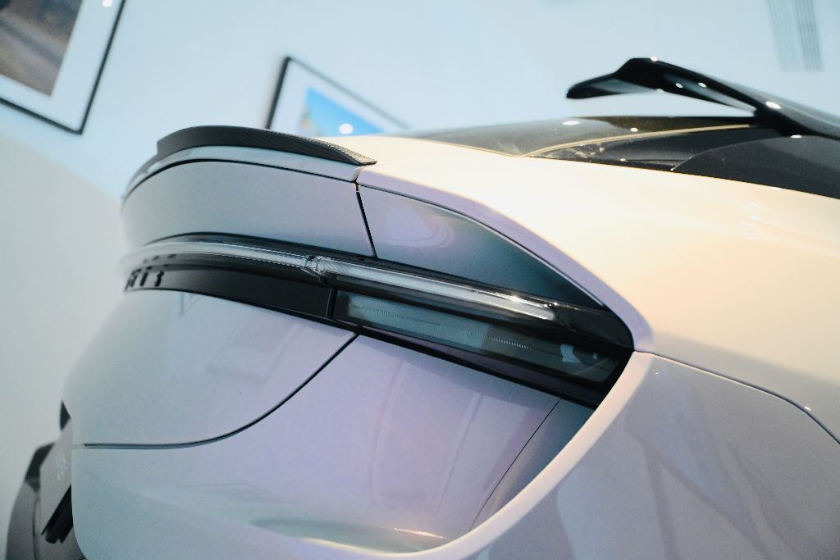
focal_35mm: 34
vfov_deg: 38.4
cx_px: 420
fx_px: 805
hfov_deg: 55.1
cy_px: 280
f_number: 2.8
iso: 2500
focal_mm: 34.5
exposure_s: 1/200
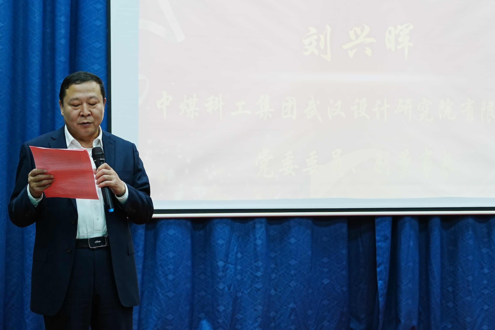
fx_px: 990
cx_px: 233
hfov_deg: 28.1
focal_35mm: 72
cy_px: 149
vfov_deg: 18.9
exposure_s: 1/50
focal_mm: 50
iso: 1000
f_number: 4
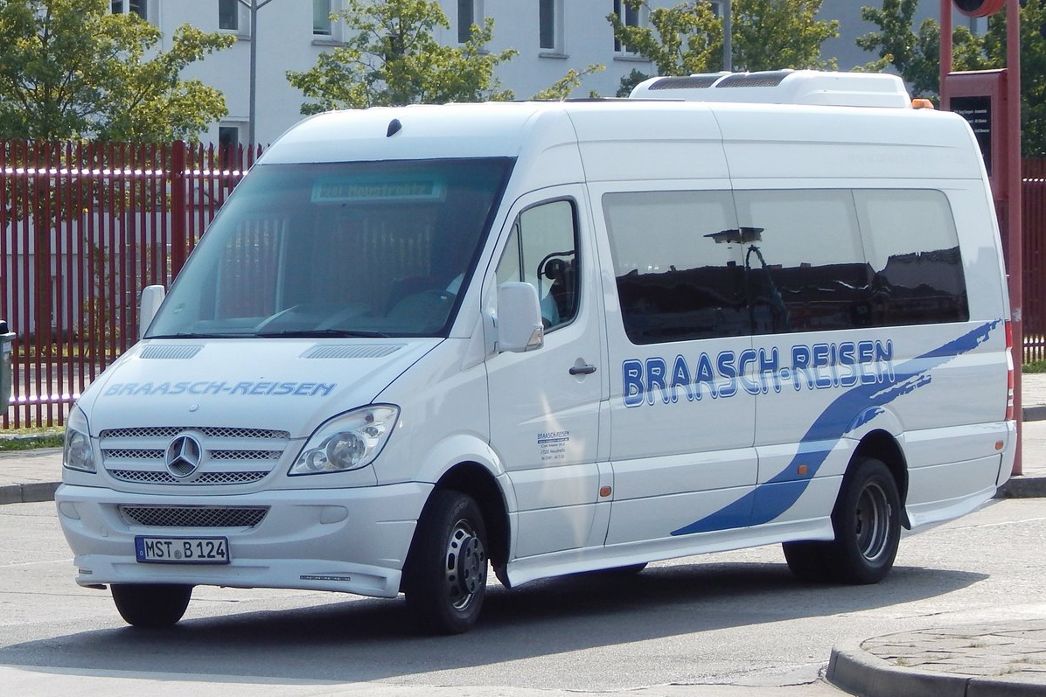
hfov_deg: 17.2
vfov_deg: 11.5
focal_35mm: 119
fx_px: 3457
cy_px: 336
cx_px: 523
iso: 125
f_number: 4.6
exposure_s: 1/800
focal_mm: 20.5
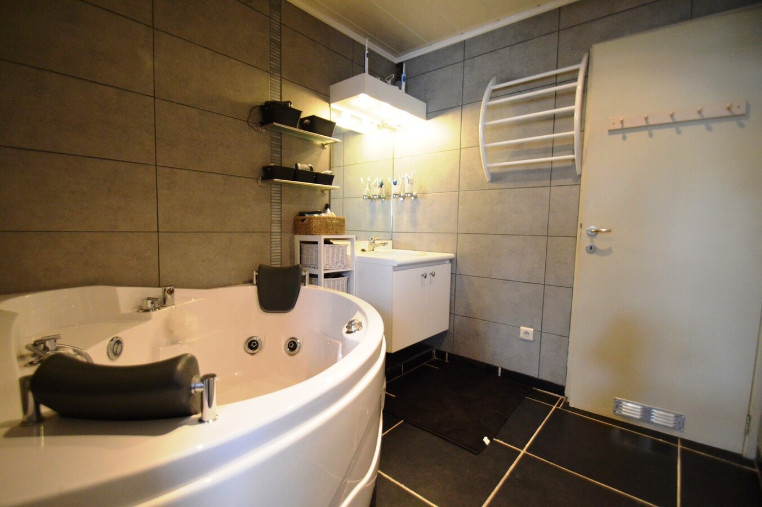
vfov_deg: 77.2
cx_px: 381
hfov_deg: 100.4
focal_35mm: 15
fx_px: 317
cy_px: 254
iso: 2000
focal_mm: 10
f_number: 3.5
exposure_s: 1/60
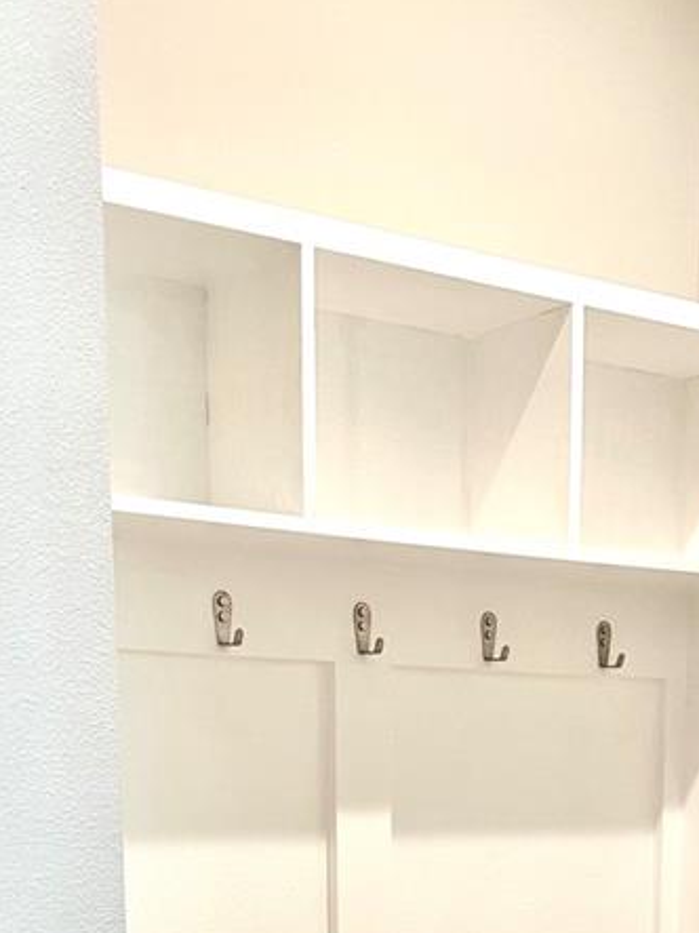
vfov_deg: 26.8
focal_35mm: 65
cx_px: 387
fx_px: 1751
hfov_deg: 22.6
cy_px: 1083
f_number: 1.78
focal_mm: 6.86
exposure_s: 1/120
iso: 160
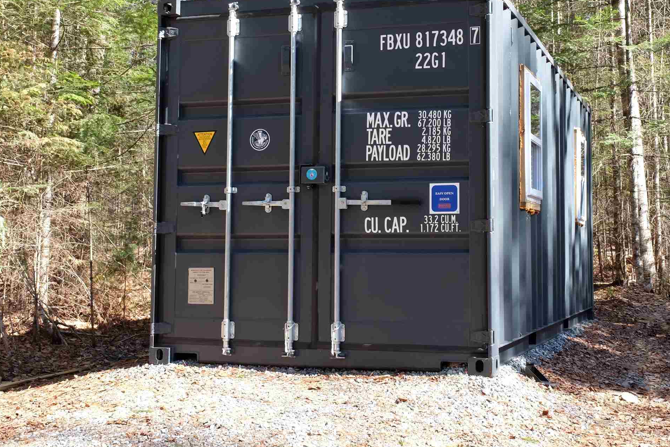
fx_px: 930
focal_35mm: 50
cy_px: 182
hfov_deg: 39.4
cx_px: 402
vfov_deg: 26.9
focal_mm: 20.6
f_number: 7.1
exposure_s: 1/60
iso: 200
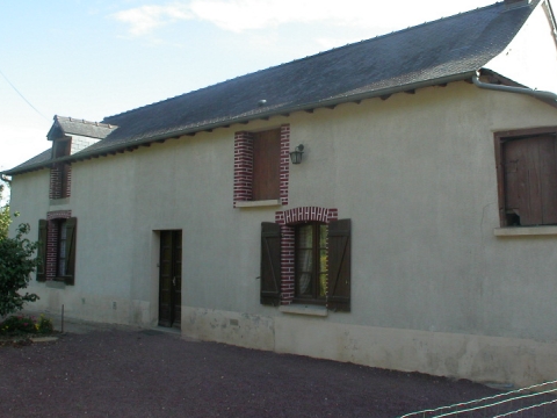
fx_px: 869
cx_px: 306
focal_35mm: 54
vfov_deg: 27.0
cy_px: 160
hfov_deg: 35.5
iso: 100
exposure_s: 1/160
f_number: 6
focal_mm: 7.85
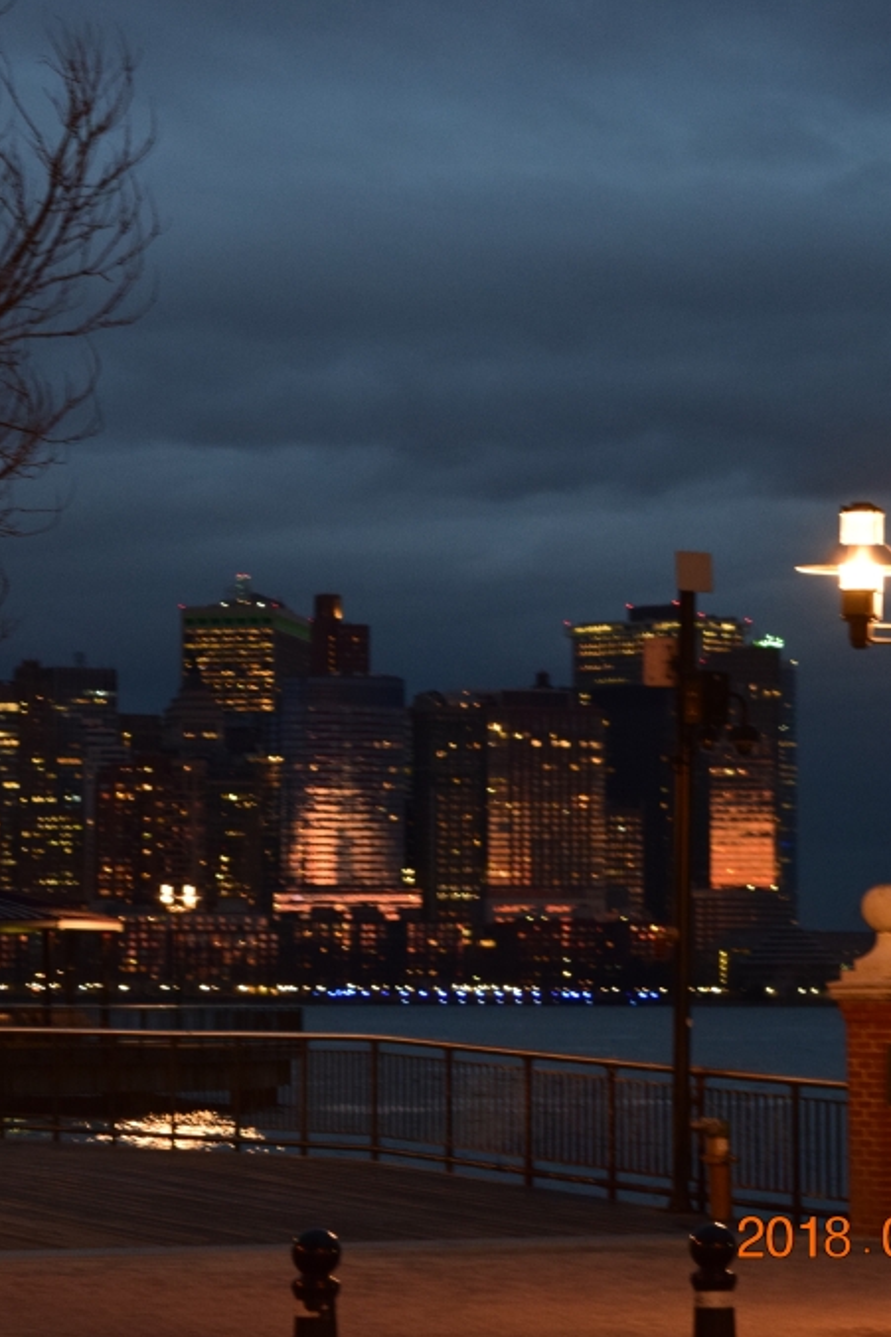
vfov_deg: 16.4
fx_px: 4634
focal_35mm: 125
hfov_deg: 11.0
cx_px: 205
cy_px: 666
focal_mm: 55
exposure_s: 1/25
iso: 1600
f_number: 5.6
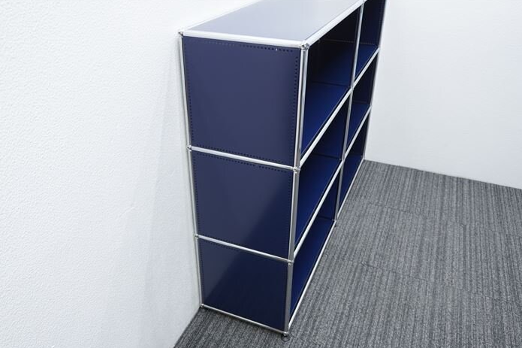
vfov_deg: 44.2
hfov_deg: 62.8
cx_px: 258
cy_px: 177
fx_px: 428
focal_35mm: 30
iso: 250
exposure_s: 1/30
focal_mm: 19
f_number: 4.5
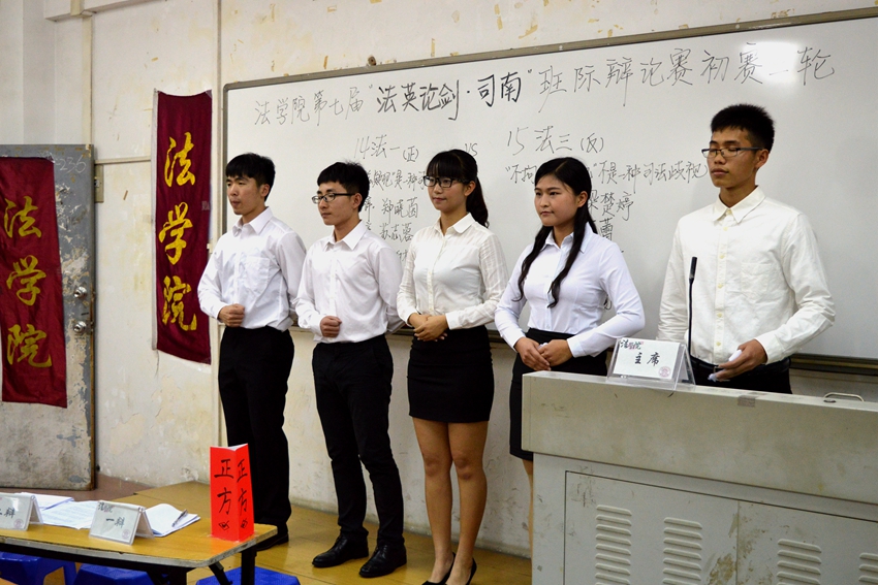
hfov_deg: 43.6
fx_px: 1098
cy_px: 292
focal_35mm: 45
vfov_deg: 29.9
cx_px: 439
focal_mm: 30
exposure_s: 1/60
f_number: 4.2
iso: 1000
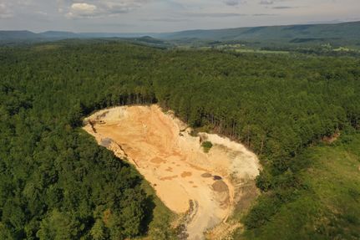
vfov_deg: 46.4
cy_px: 120
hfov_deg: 65.5
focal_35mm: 28
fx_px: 280
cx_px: 180
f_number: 9
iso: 100
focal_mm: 10.26
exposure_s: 1/400
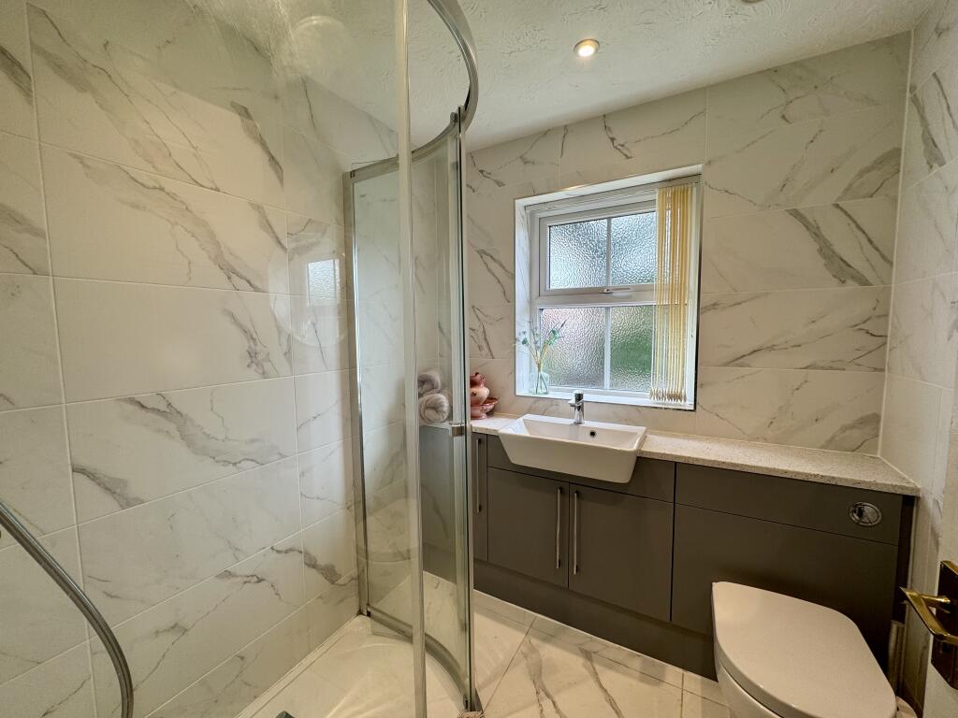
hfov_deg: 102.1
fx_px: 387
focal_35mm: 14
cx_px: 479
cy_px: 359
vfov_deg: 85.7
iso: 50
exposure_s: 1/100
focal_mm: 2.22
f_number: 2.2
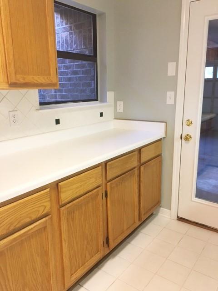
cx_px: 109
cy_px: 146
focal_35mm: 29
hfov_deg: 48.2
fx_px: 244
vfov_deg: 61.7
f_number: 2.2
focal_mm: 4.15
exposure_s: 1/30
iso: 80
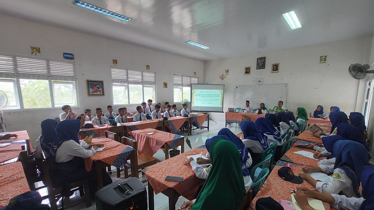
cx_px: 195
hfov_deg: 102.9
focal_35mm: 15
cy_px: 122
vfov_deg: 70.0
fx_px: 149
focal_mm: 1.74
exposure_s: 1/50
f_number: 2.2
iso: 80
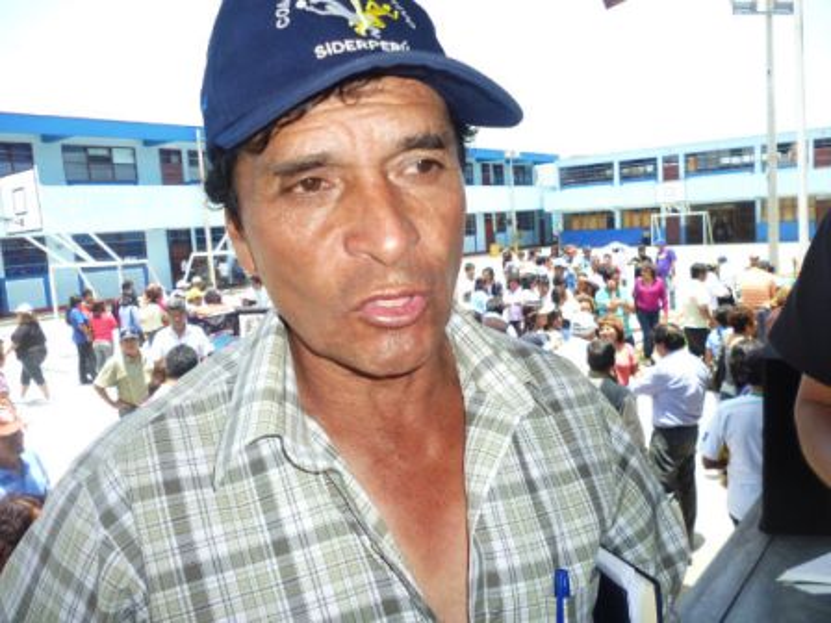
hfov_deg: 63.4
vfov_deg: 49.7
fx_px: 672
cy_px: 312
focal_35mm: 28
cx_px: 416
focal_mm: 5
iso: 160
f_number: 3.1
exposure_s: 1/250
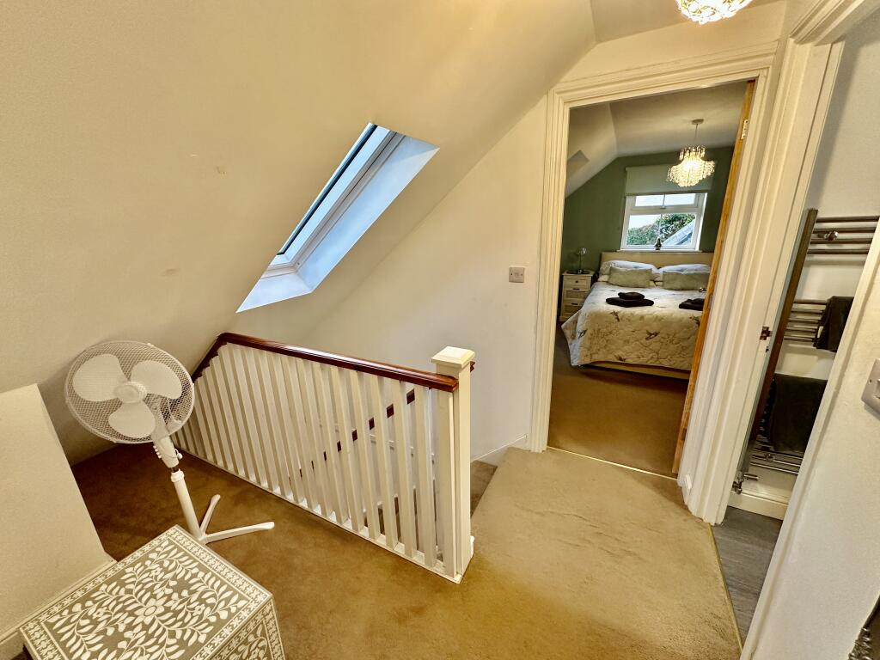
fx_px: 356
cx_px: 440
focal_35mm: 14
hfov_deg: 102.1
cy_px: 330
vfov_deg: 85.7
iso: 250
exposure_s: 1/100
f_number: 2.2
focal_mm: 2.22
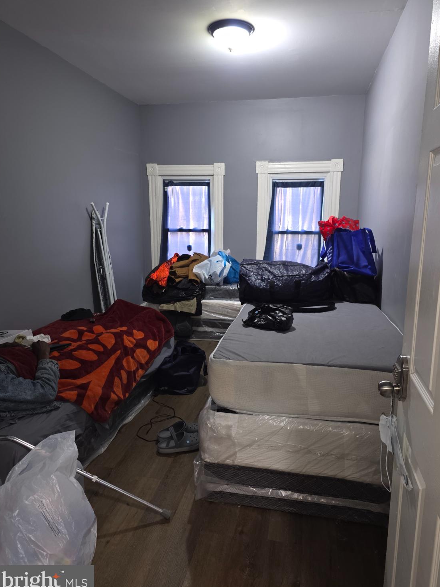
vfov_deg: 71.6
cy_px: 292
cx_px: 224
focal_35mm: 24
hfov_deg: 56.8
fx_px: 407
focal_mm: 6.3
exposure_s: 1/15
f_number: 1.7
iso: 1600
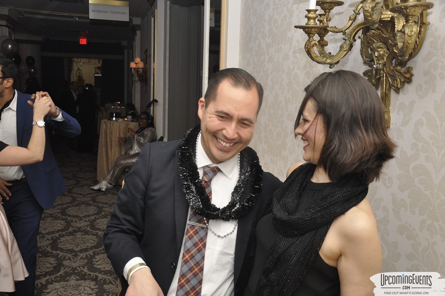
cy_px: 148
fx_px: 463
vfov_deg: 35.4
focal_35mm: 38
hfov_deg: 51.3
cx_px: 222
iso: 400
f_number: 5
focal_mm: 25
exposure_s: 1/60
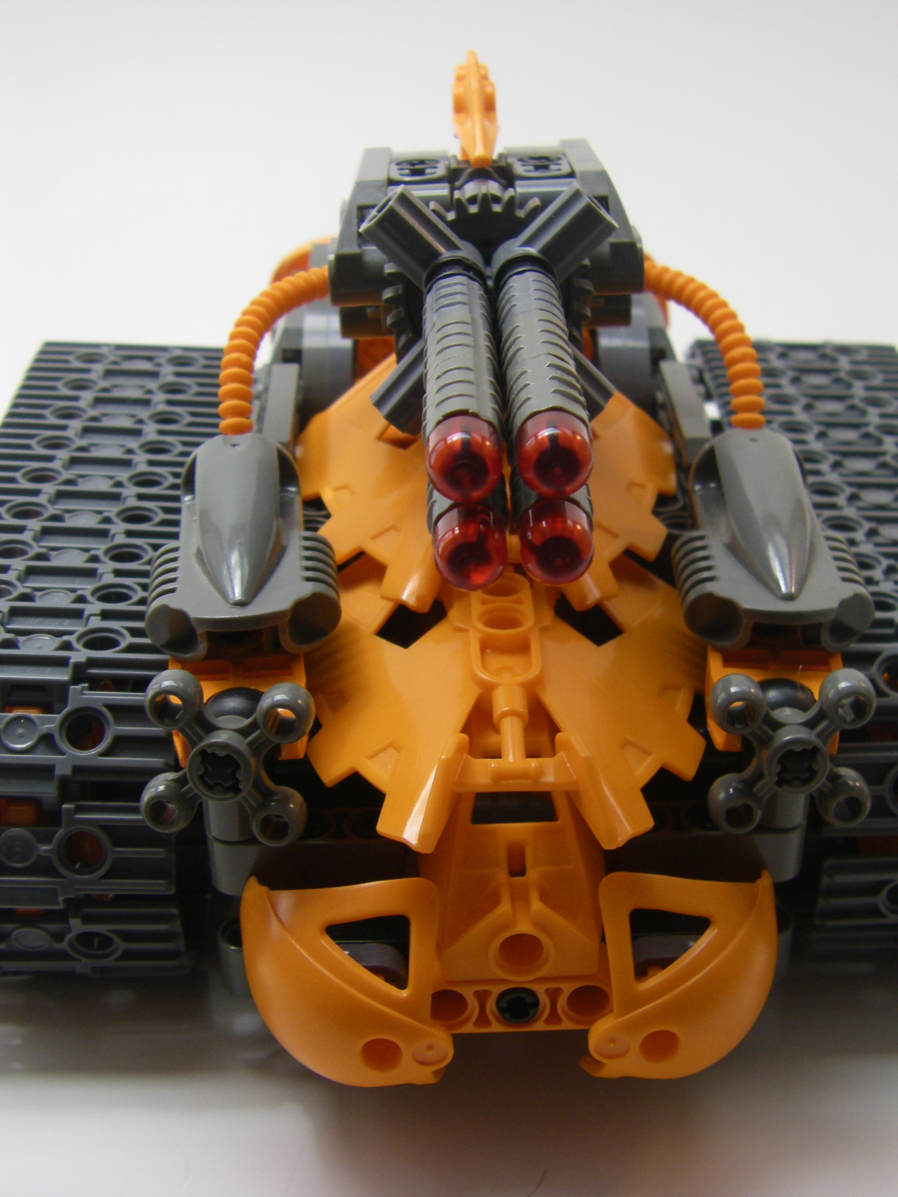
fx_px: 1764
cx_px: 531
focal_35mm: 51
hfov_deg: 28.5
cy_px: 598
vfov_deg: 37.5
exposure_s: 1/50
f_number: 3.5
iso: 80
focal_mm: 6.3
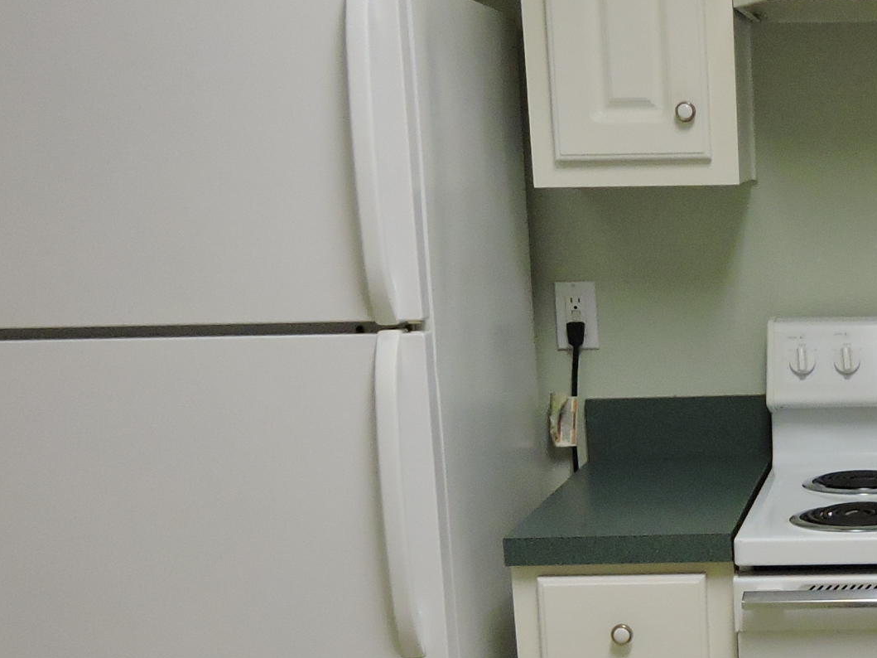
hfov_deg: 26.4
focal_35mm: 68
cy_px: 532
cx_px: 962
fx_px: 1723
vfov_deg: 21.3
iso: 400
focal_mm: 4.3
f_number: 3.3
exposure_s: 1/30
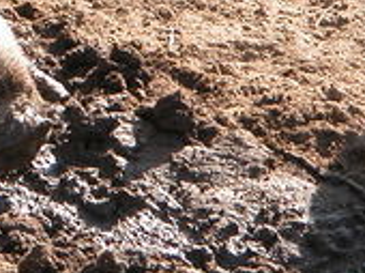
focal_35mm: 750
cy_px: -252
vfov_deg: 2.0
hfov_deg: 2.6
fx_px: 7897
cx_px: -479
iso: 100
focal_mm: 41.1
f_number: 3.9
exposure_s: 1/197
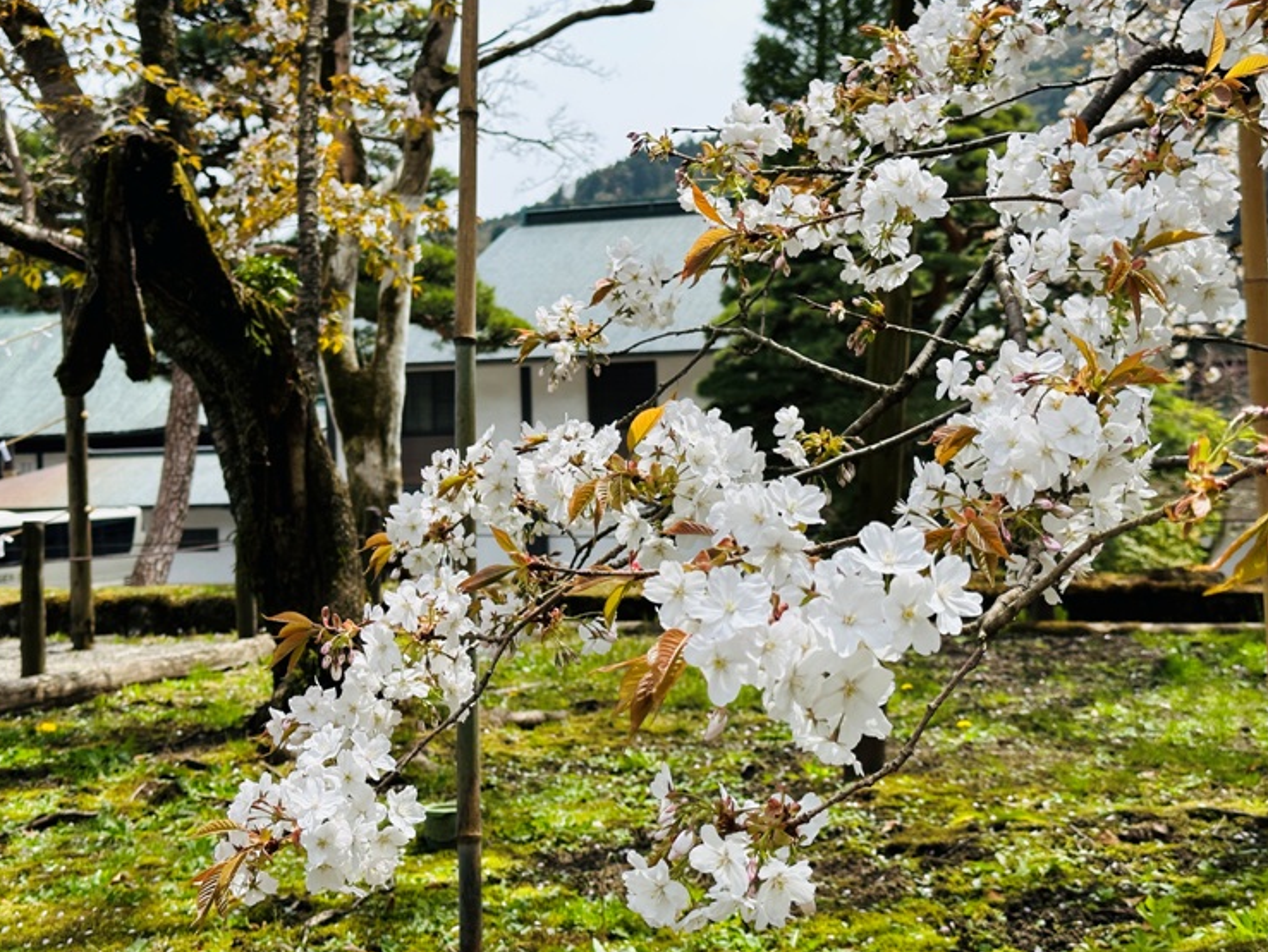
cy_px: 445
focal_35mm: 52
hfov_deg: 36.8
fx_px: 1905
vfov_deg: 28.0
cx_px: 582
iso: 64
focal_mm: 6.86
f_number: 1.78
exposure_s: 1/2667
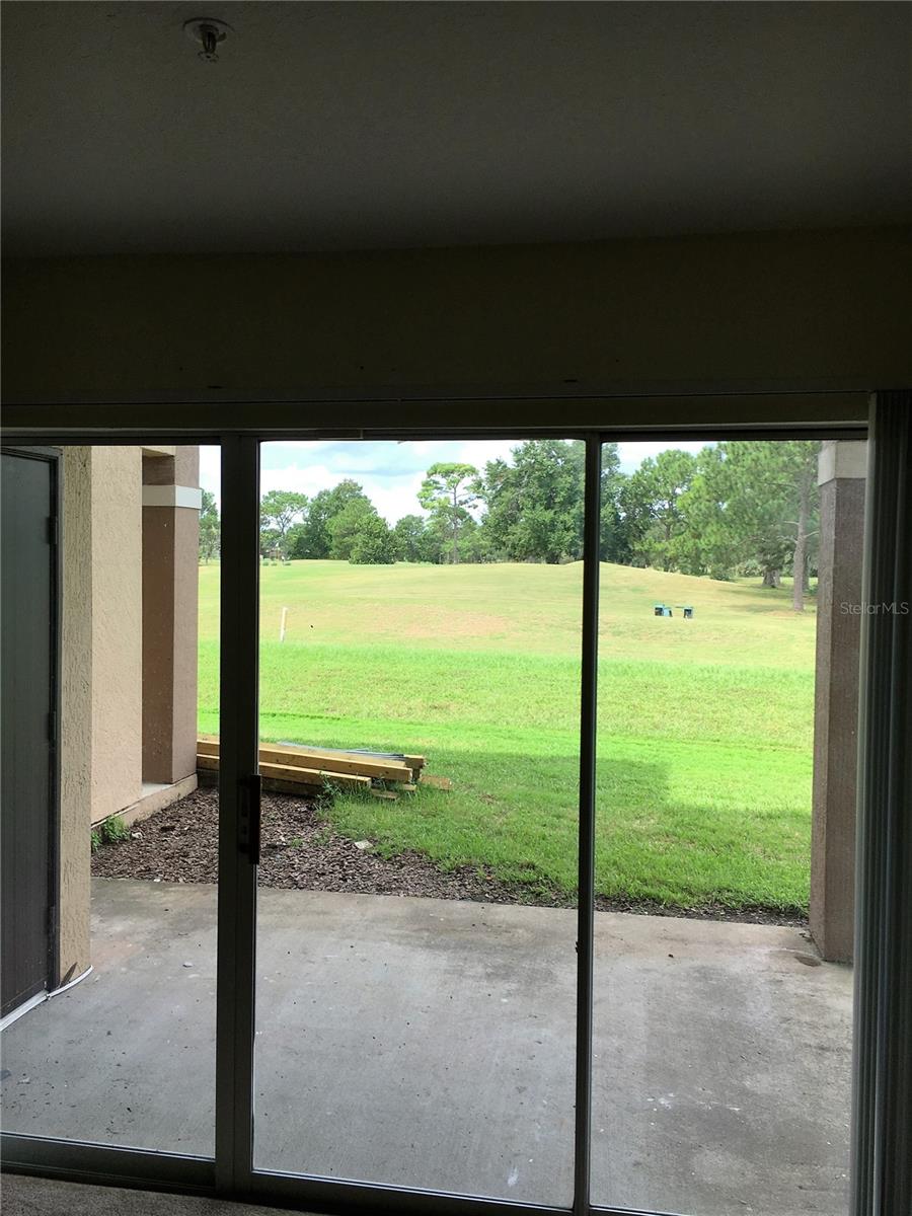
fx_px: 1019
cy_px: 608
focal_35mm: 29
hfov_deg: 48.2
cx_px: 456
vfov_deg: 61.7
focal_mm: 4.15
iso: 25
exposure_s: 1/430
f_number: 2.2
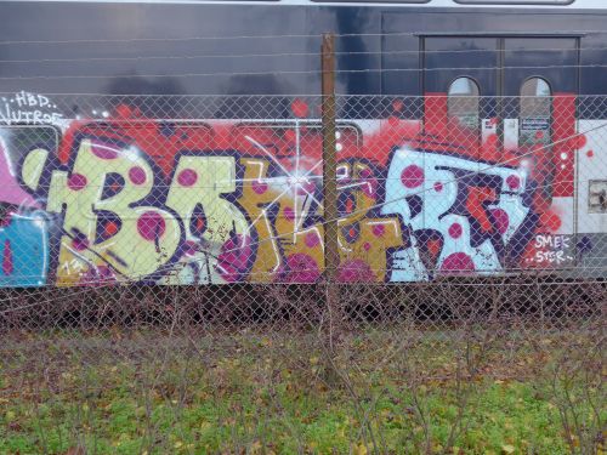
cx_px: 304
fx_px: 807
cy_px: 228
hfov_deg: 41.2
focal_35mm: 46
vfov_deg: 31.5
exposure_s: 1/60
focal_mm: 9.5
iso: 80
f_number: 3
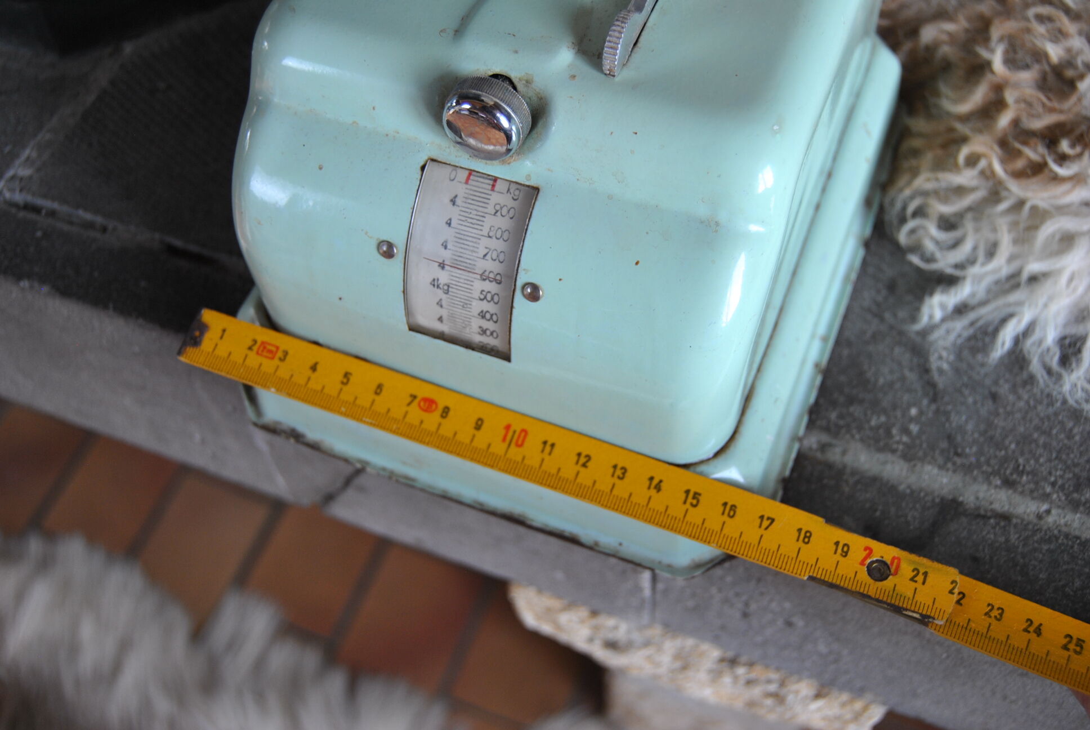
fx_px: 1182
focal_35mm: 39
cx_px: 545
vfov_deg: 34.3
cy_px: 365
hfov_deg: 49.5
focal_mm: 26
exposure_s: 1/30
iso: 200
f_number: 4
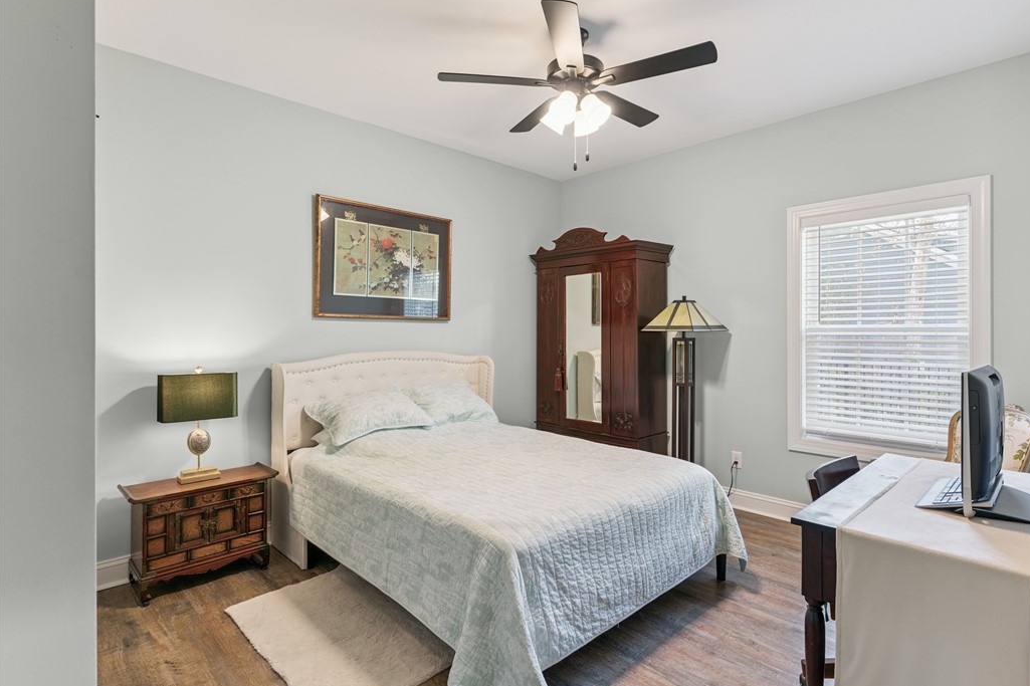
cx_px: 542
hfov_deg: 89.9
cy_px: 341
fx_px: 515
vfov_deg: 67.4
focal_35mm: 18
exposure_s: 1/5
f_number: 8
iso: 250
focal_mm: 17
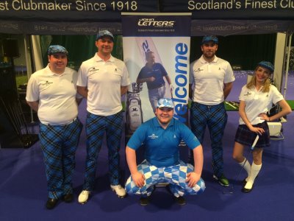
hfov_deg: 61.7
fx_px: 246
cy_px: 110
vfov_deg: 48.2
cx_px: 147
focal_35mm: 29
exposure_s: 1/33
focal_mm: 4.15
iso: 160
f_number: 2.2
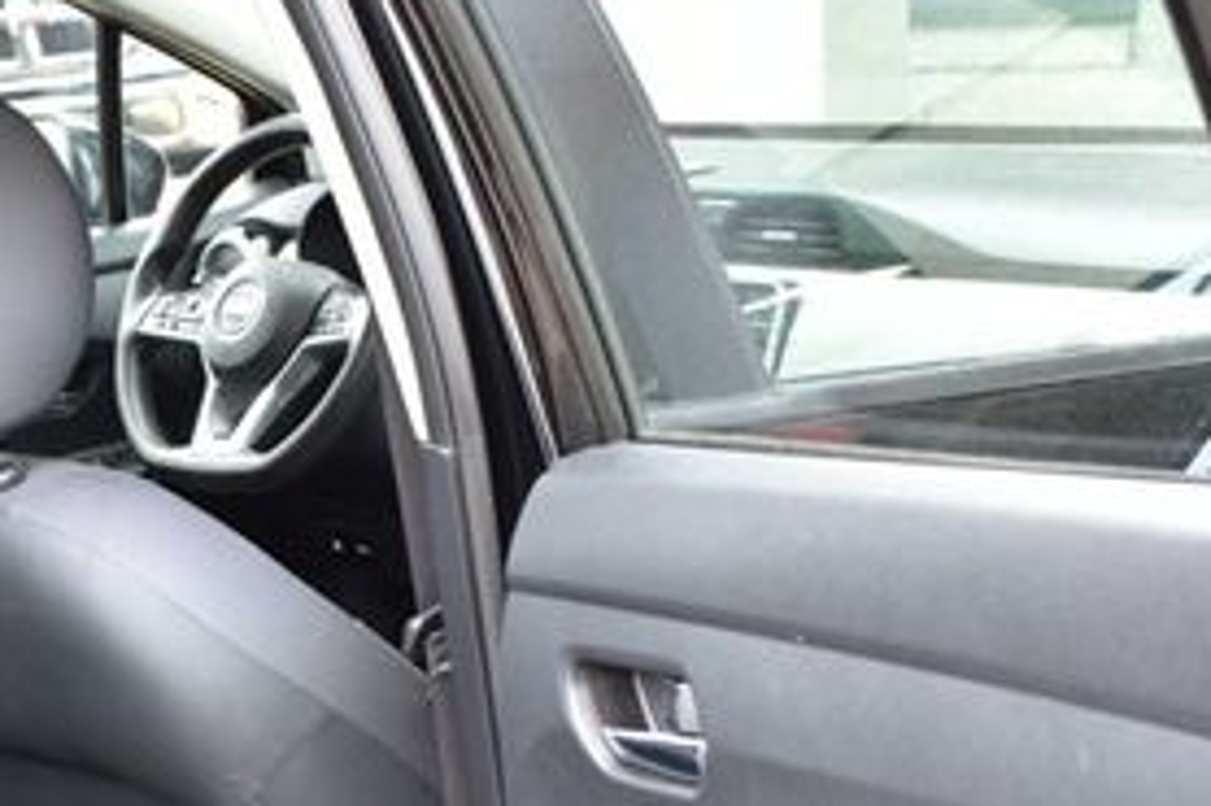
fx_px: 3131
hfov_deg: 21.2
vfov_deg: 14.4
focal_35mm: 93
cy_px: 797
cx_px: 30
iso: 400
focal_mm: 27
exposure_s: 1/40
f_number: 7.1
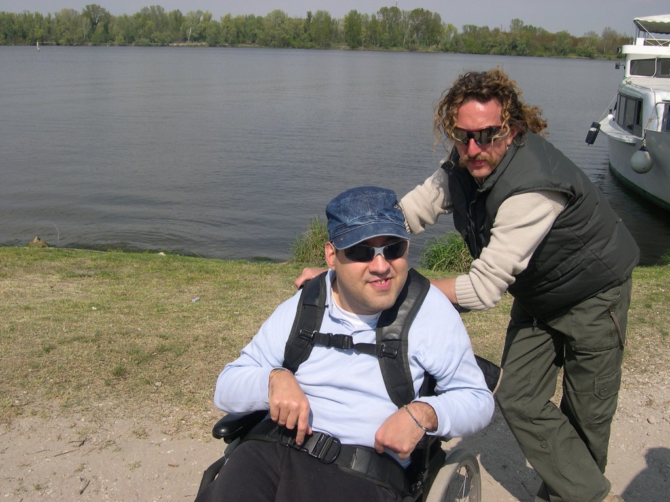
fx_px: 735
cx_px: 335
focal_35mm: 38
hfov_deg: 49.0
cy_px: 251
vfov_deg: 37.7
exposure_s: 1/283
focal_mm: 8
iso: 100
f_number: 7.6
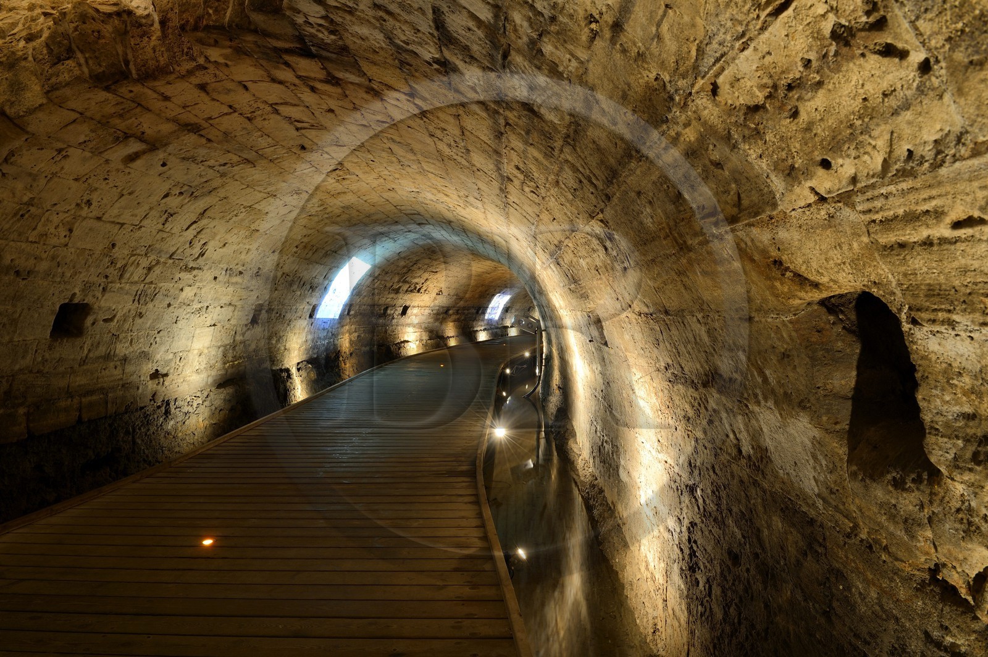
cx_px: 494
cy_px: 328
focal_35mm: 24
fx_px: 658
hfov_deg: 73.8
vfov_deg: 53.1
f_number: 10
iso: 200
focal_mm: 24
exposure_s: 20
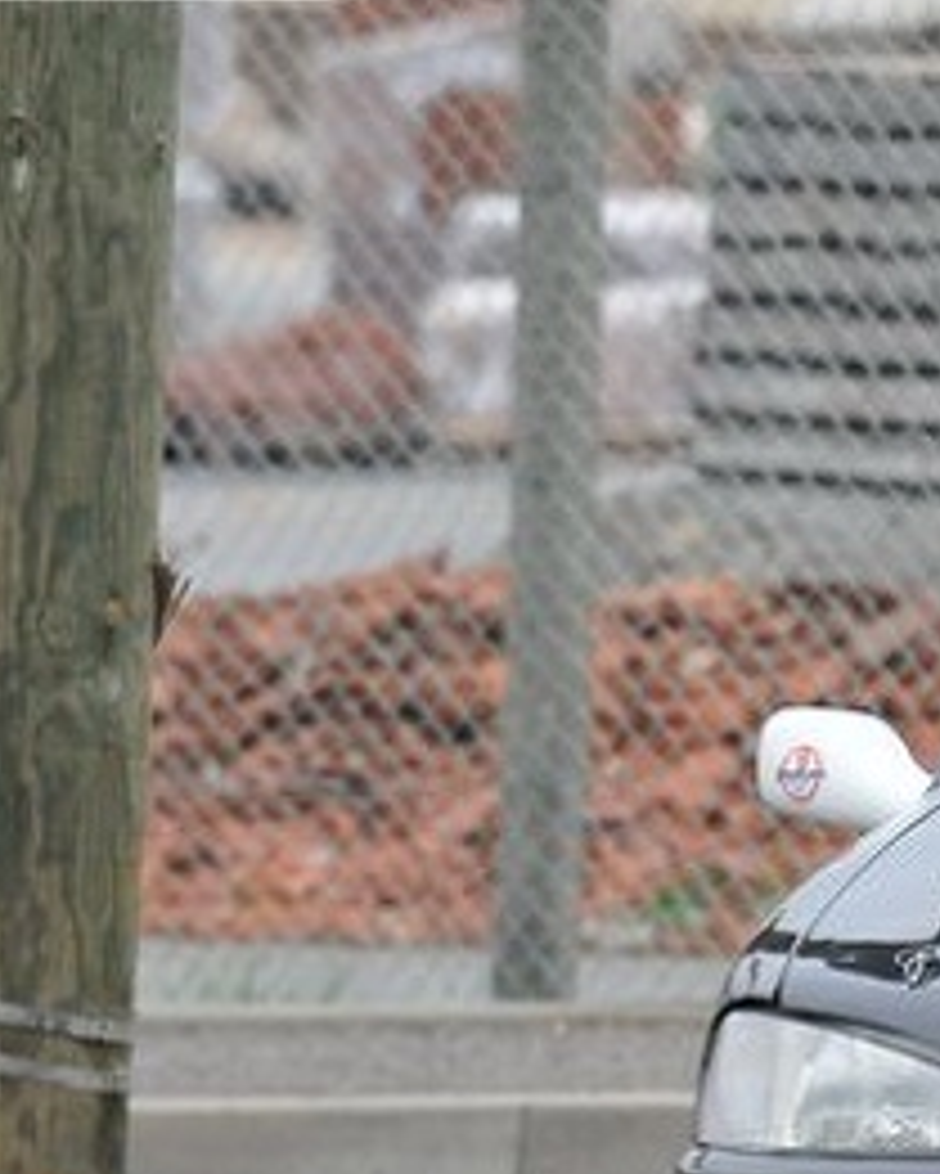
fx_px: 31141
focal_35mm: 896
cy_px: 839
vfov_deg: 2.2
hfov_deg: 1.7
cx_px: 1390
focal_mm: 210
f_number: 6.3
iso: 800
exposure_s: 1/800
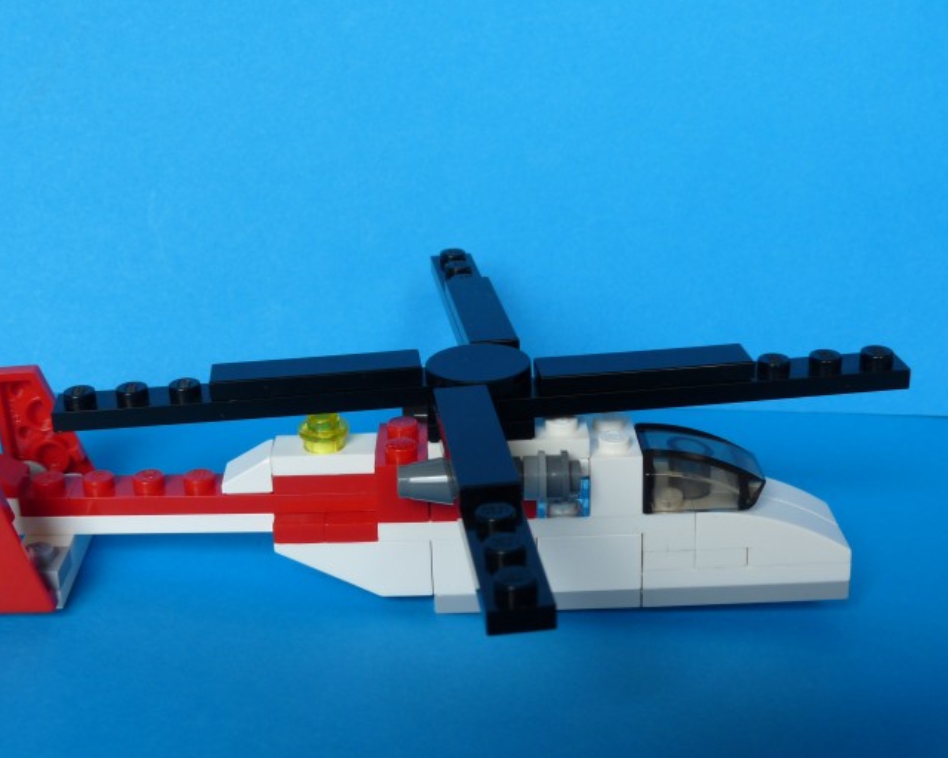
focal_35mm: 50
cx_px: 418
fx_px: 1403
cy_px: 366
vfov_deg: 30.2
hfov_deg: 37.3
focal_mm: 7.3
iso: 100
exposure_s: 1/30
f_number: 5
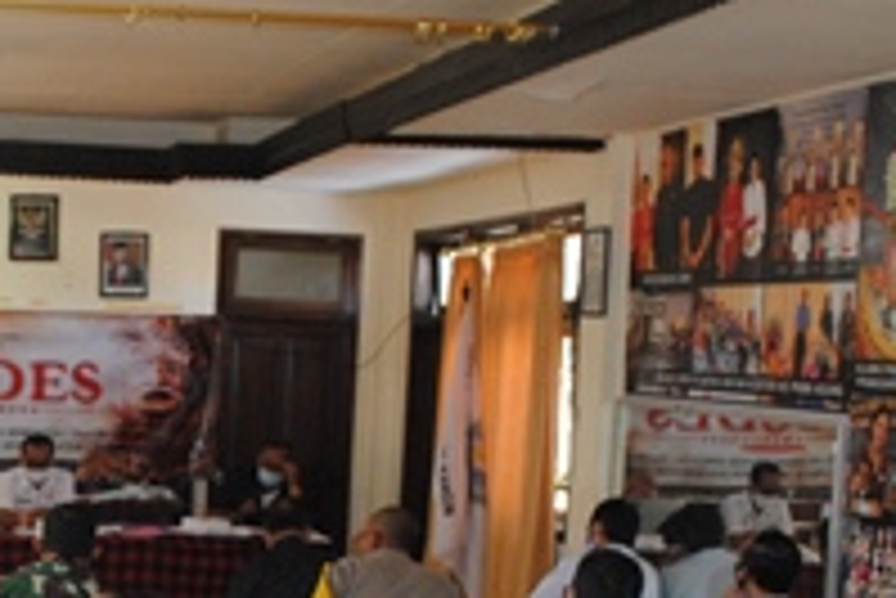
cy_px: 468
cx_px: 56
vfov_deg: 19.1
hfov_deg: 27.2
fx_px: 1768
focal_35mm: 71
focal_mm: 18
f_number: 5
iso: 800
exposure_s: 1/60
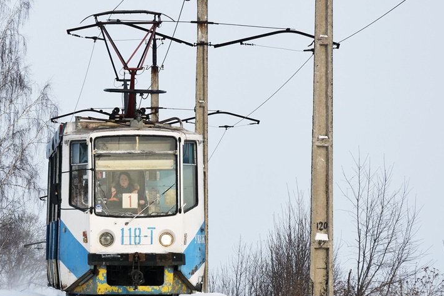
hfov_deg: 7.7
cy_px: 164
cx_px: 154
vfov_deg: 5.1
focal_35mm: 267
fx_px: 3291
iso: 200
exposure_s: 1/500
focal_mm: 105
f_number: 8
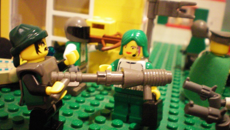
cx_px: 116
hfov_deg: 48.4
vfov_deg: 28.3
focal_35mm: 42
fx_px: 256
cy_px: 59
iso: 400
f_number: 3.1
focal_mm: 6.3
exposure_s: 1/10
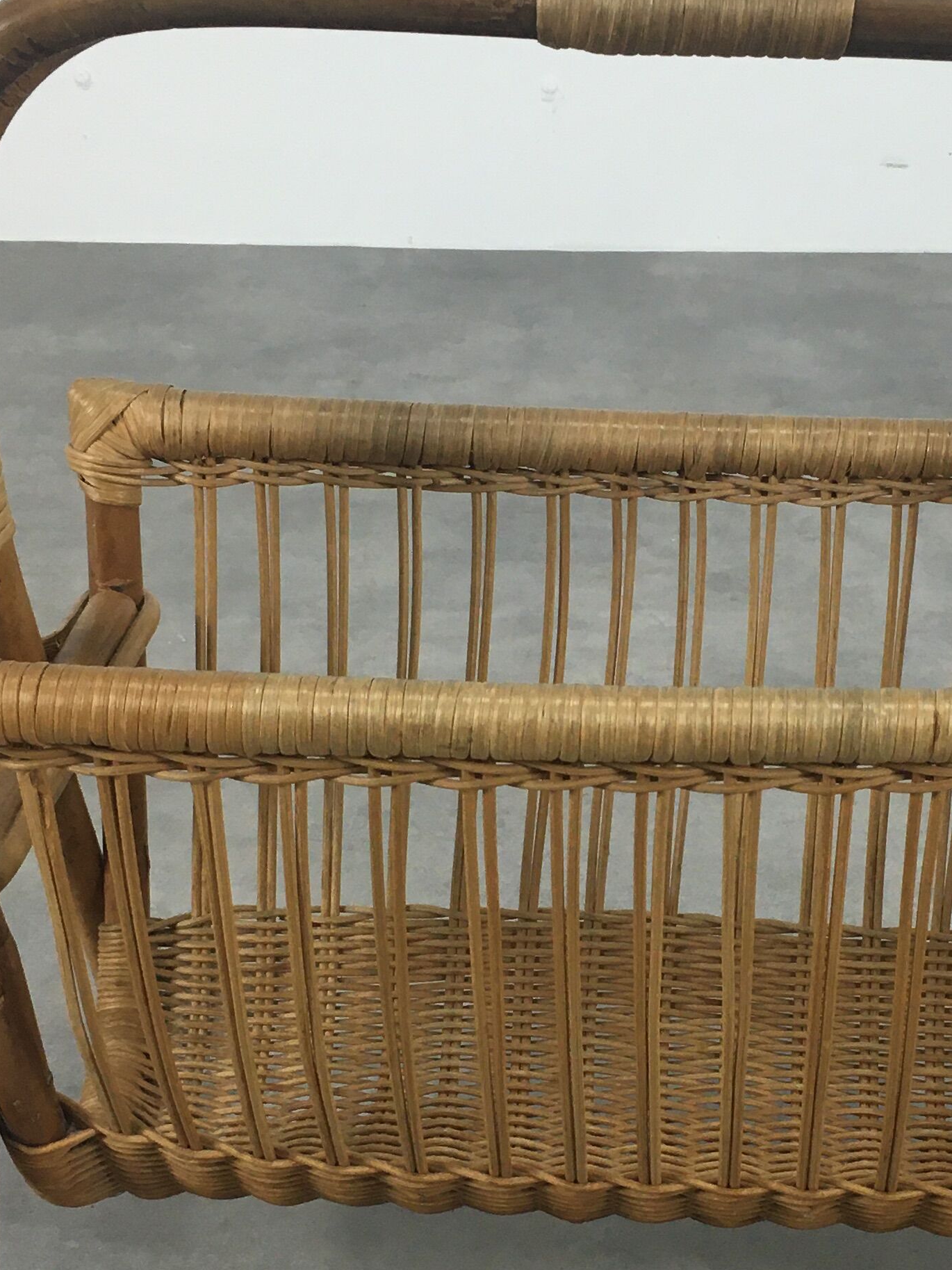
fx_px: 2347
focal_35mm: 64
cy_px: 749
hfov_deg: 22.8
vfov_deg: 30.2
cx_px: 636
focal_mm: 4.15
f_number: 2.2
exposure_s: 1/33
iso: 40
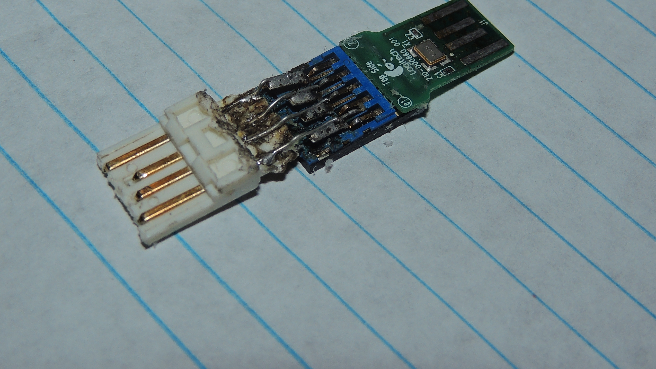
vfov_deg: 18.4
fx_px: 1131
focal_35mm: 65
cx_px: 337
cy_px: 106
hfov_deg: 32.4
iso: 100
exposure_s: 1/2000
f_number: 3.6
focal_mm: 8.9
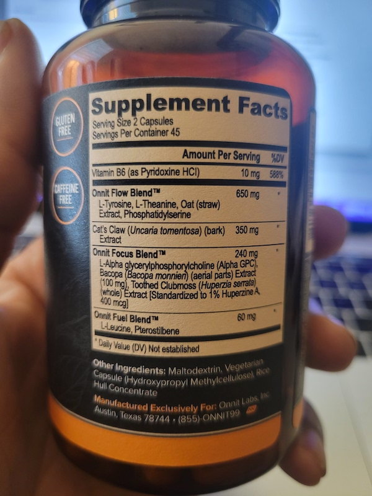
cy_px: 248
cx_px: 186
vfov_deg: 67.3
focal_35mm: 26
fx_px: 373
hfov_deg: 53.1
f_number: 1.8
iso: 400
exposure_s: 1/40
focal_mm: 5.4
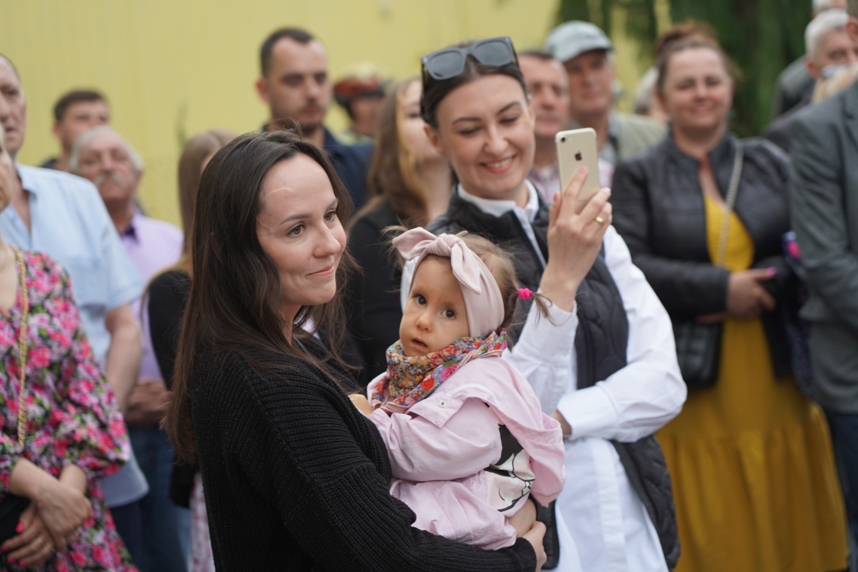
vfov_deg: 13.0
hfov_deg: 19.5
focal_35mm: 105
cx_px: 429
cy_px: 286
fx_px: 2503
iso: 250
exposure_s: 1/160
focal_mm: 105
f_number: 4
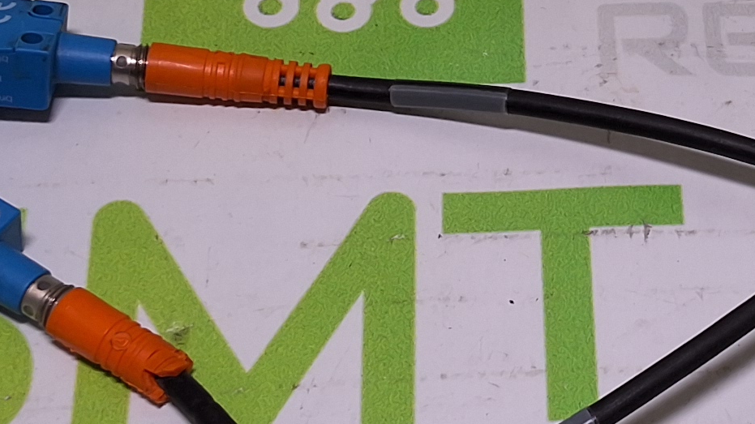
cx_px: 830
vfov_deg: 11.2
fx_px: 2141
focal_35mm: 107
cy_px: 51
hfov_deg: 19.2
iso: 40
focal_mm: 2.91
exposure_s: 1/120
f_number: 1.9
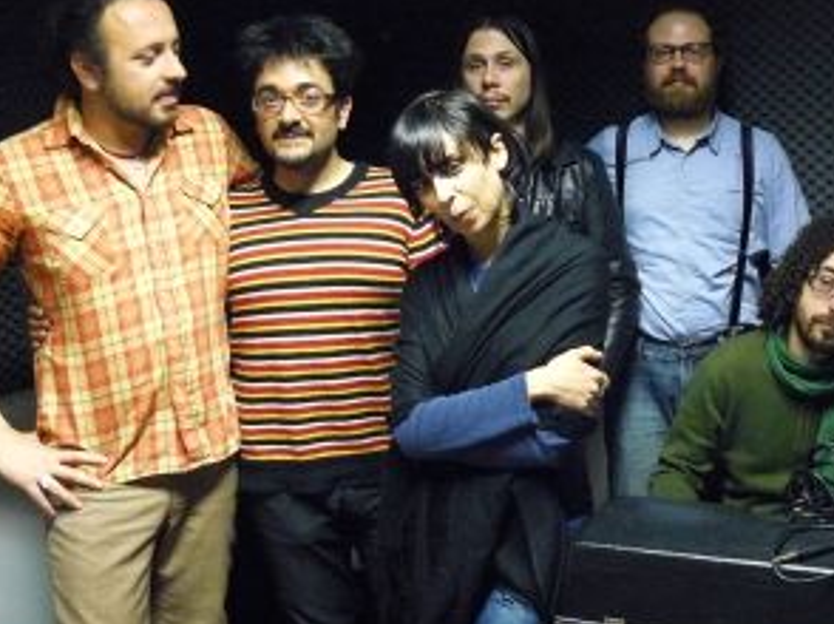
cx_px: 468
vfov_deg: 29.6
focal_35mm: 49
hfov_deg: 38.9
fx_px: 1180
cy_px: 309
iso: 800
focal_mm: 6
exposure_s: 1/20
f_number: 2.8
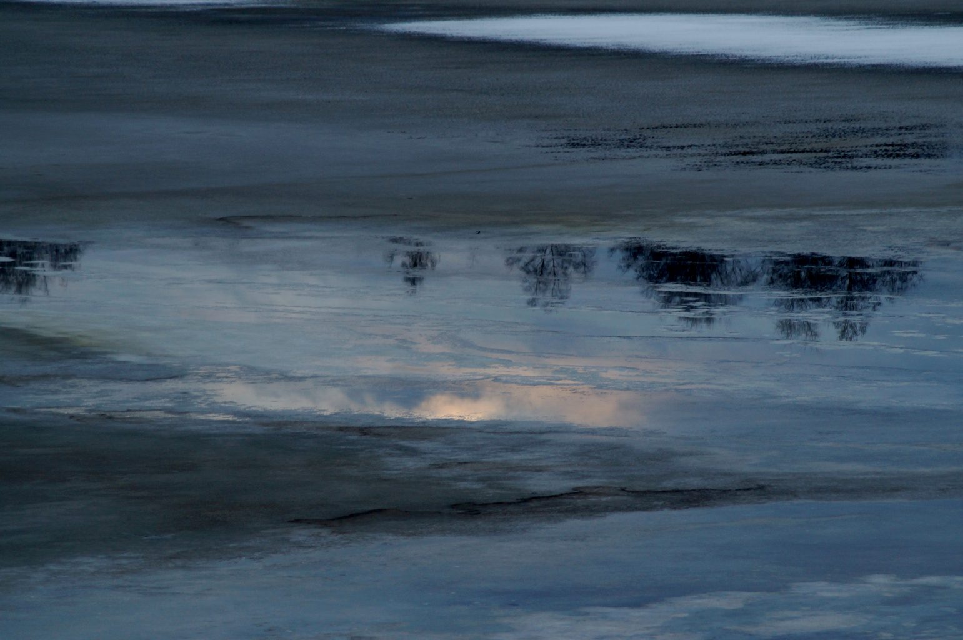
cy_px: 320
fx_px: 6413
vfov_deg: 5.7
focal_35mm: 240
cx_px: 482
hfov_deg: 8.6
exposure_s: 1/125
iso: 200
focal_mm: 160
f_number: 6.3
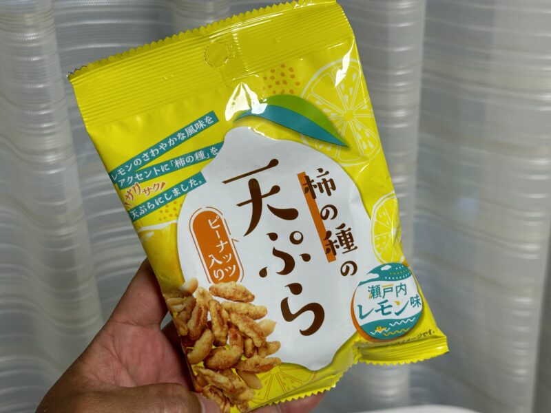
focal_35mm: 48
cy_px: 206
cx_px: 276
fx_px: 764
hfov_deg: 39.7
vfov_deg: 30.3
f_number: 1.78
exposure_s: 1/117
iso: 100
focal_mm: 6.76
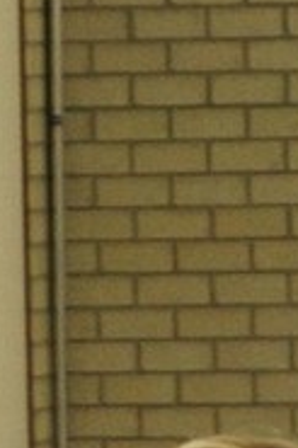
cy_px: 797
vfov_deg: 4.9
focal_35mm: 416
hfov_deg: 3.3
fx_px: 5175
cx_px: 577
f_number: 2.8
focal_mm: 50
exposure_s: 1/320
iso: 800
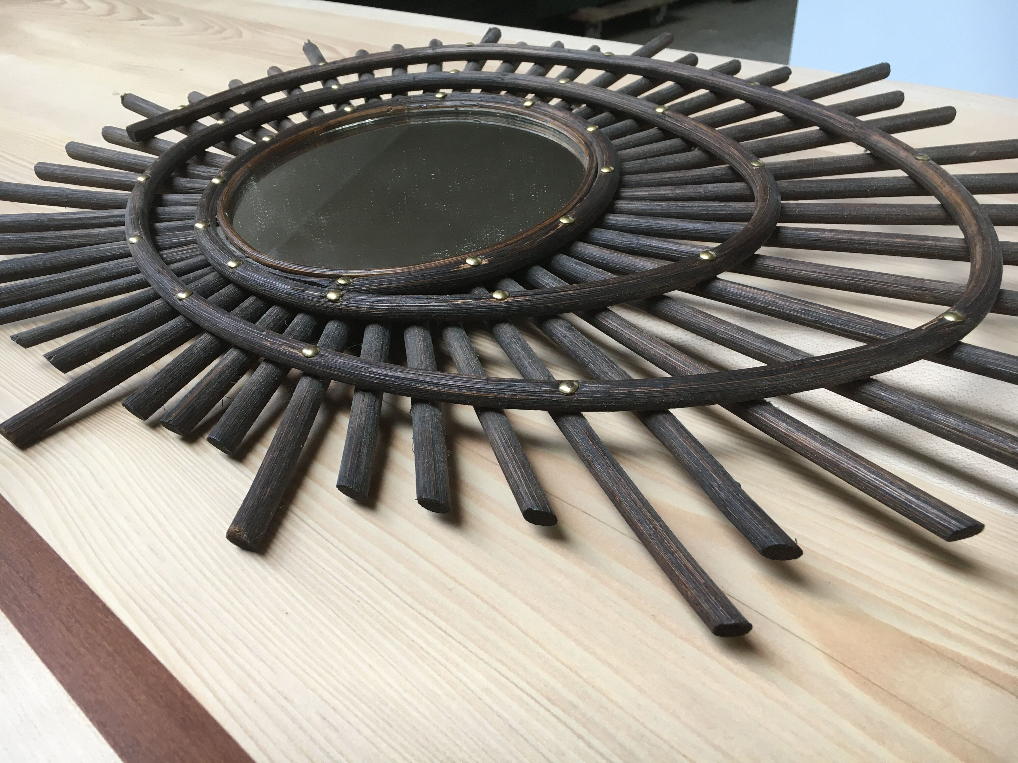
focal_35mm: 29
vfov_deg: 48.2
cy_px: 382
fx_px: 853
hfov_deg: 61.7
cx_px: 509
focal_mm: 4.15
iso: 40
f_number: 2.2
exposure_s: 1/33
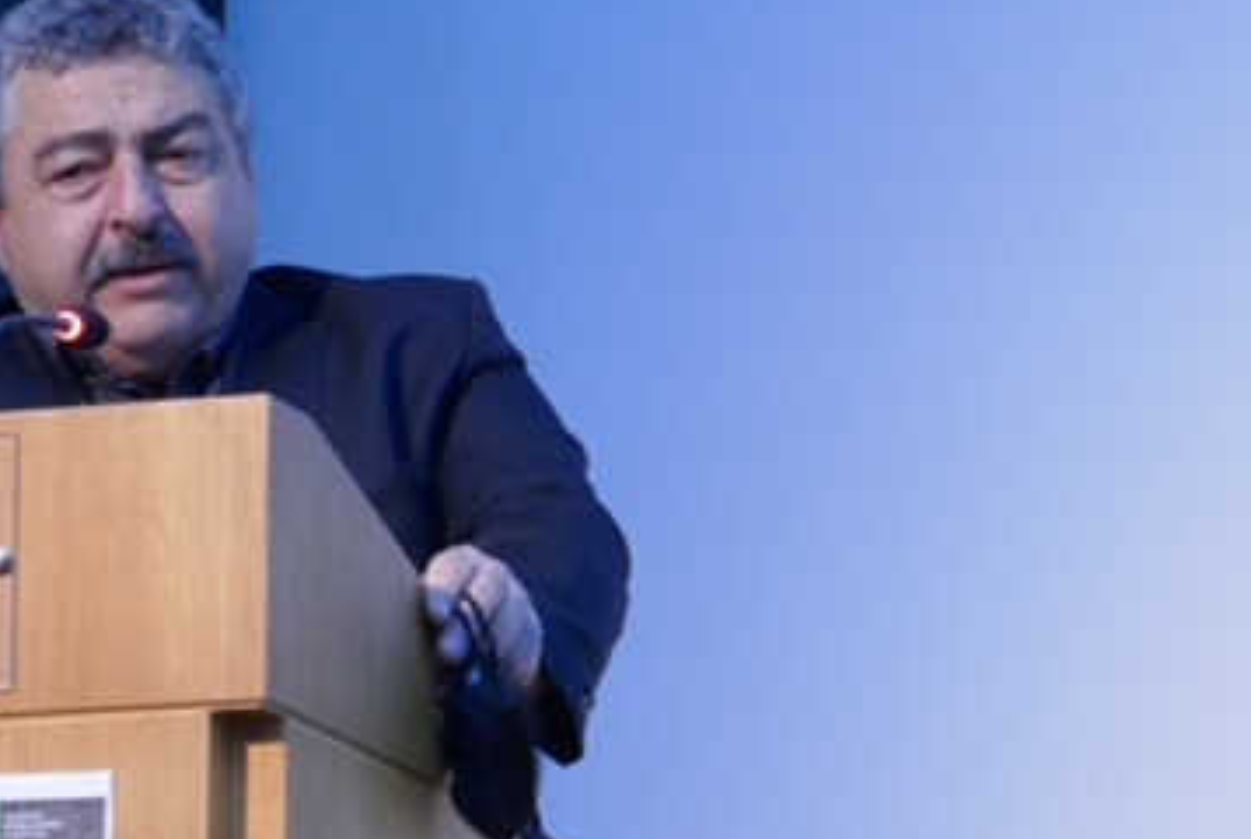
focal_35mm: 268
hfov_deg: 7.7
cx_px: 248
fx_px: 9328
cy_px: 287
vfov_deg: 5.1
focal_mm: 54.8
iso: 1600
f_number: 6.3
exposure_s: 1/15
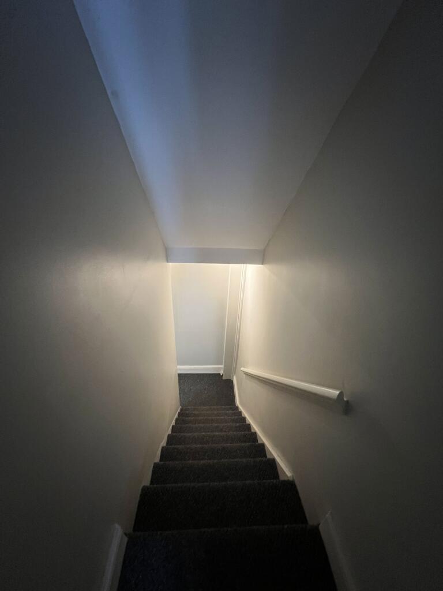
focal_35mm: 13
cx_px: 222
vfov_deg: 106.2
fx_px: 222
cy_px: 296
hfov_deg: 89.9
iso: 500
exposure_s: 1/50
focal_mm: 1.57
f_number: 1.8
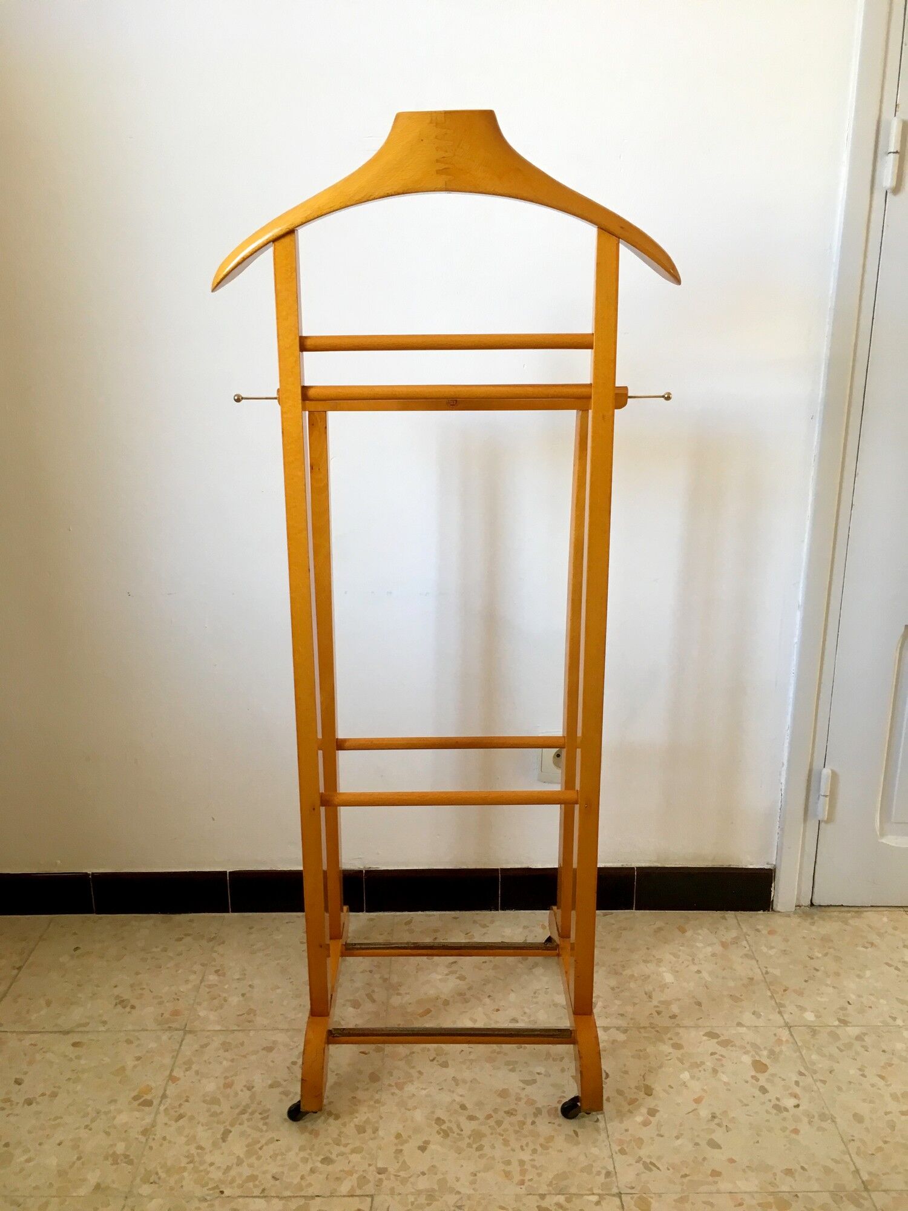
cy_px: 606
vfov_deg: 61.7
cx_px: 454
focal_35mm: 29
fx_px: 1014
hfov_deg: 48.2
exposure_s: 1/33
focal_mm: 4.15
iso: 80
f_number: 2.2
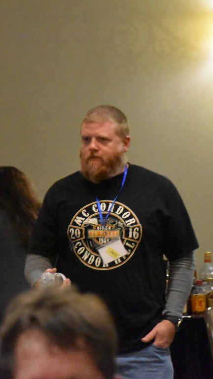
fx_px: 2497
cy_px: 190
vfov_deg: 8.7
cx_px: 118
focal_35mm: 249
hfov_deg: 4.9
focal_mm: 105
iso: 12800
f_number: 5.6
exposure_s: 1/100
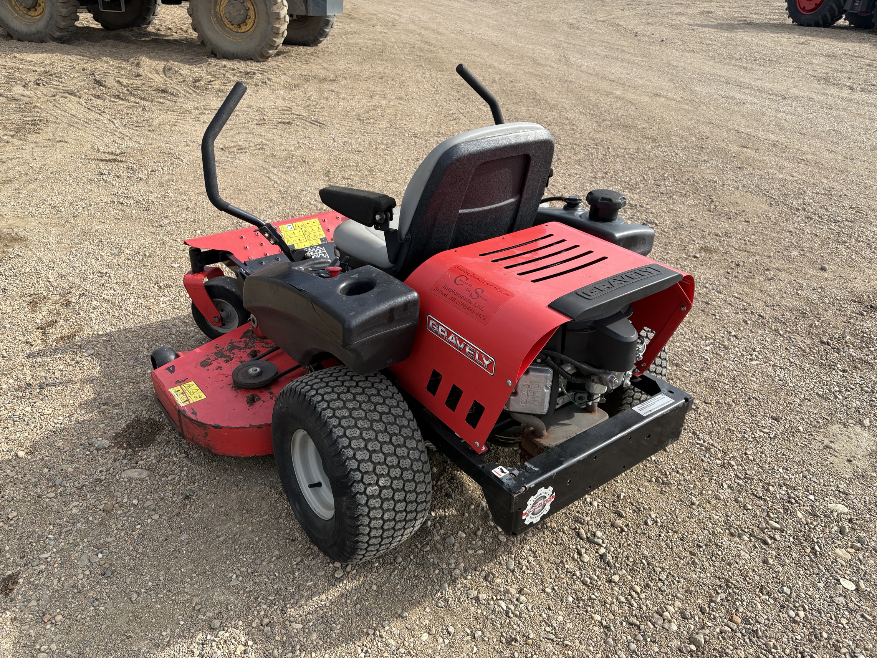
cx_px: 438
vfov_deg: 53.1
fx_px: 659
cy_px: 329
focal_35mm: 26
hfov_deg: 67.3
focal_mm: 5.96
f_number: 1.6
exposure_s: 1/1393
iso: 50
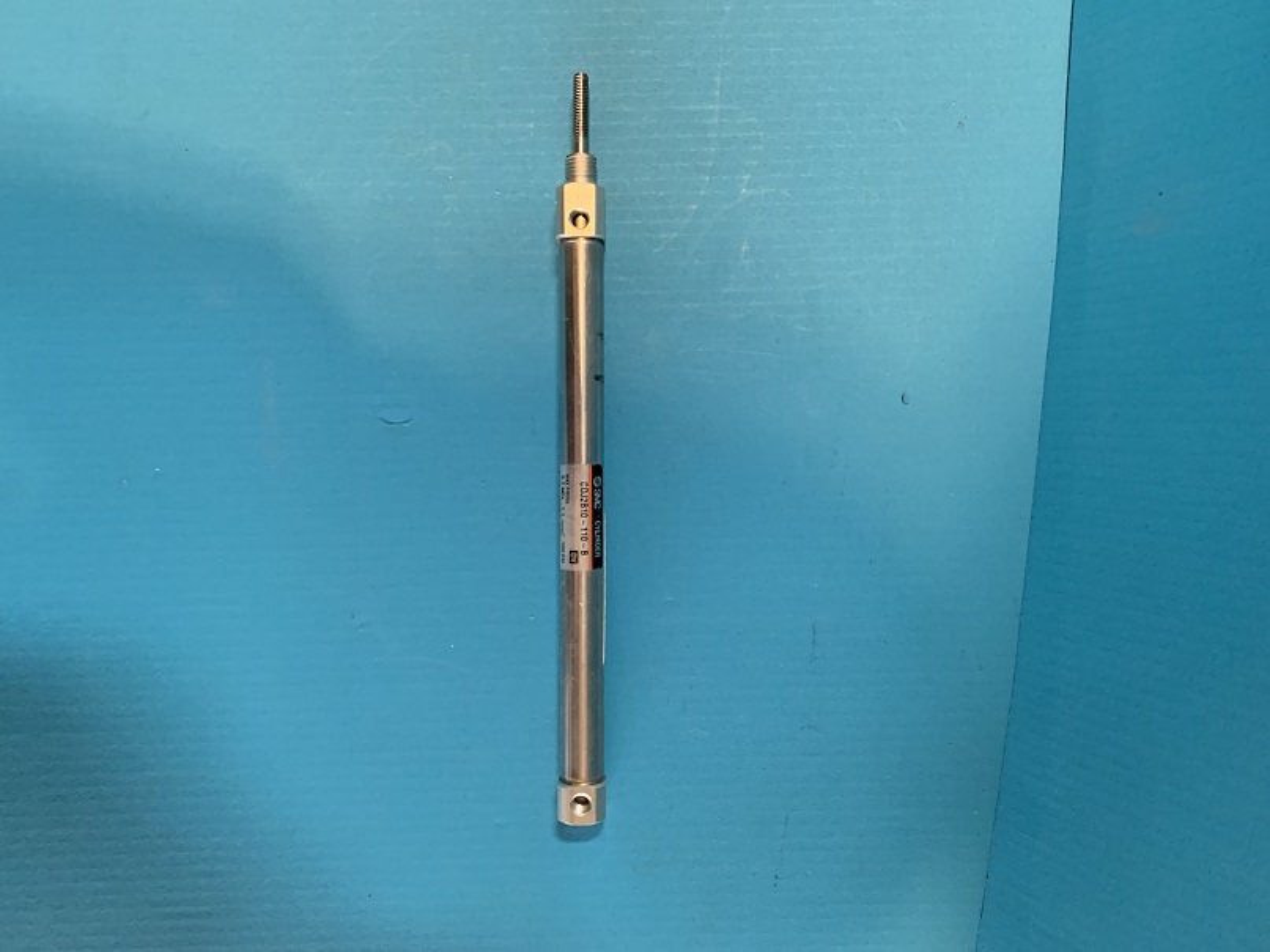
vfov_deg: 53.1
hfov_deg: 67.3
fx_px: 954
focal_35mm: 26
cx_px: 635
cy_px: 476
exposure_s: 1/43
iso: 400
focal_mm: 4.25
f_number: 1.8
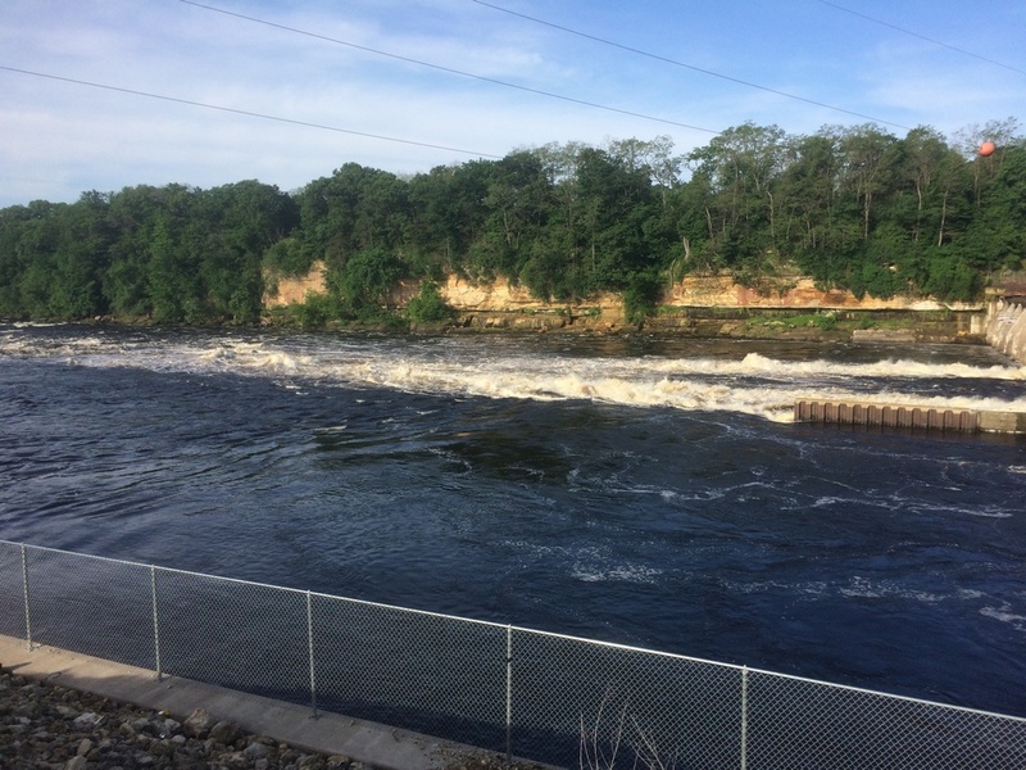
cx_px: 513
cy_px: 385
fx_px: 860
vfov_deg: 48.2
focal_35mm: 29
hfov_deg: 61.7
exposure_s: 1/1368
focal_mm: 4.15
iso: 32
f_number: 2.2
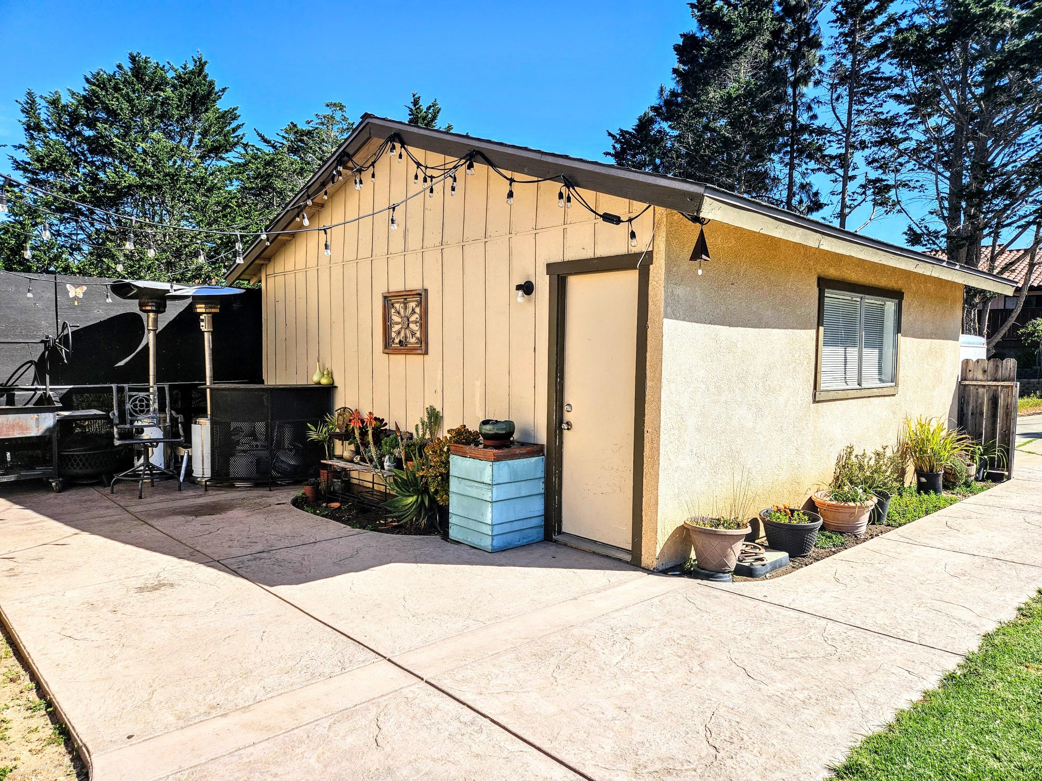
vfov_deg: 58.9
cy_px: 390
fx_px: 692
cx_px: 521
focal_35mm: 23
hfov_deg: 73.9
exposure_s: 1/1946
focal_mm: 5.4
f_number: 1.8
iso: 25
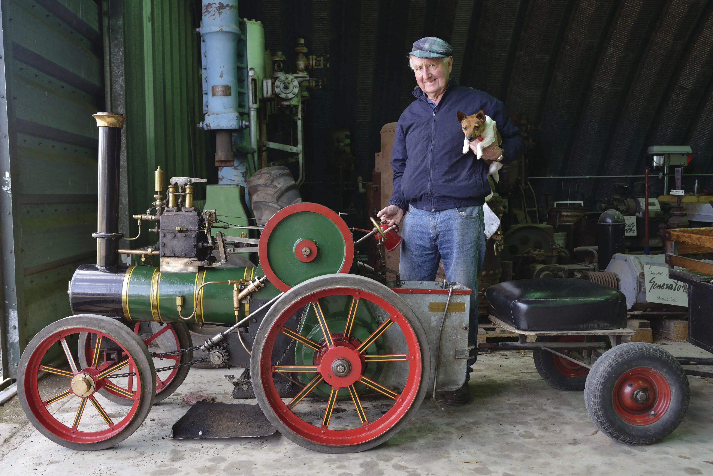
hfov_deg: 58.7
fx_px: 634
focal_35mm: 32
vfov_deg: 41.1
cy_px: 238
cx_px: 356
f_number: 5
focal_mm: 32
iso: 640
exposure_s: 1/160
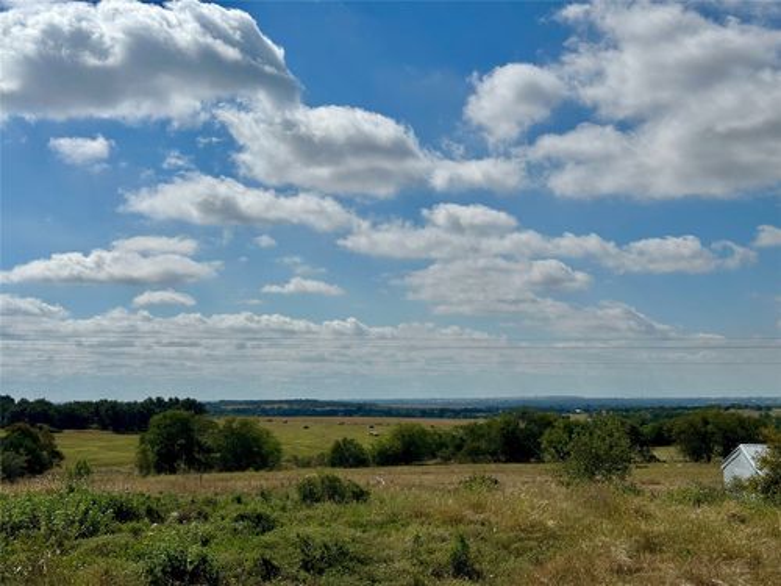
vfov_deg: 30.3
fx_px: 1083
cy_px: 293
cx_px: 390
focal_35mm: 48
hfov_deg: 39.7
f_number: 1.78
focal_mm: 6.86
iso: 64
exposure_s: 1/15873
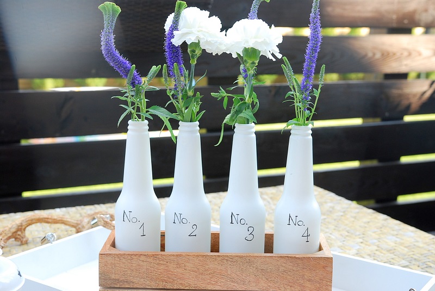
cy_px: 146
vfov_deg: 25.8
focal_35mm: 52
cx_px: 218
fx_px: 635
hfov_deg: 37.8
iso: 200
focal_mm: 35
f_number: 5.6
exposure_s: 1/125
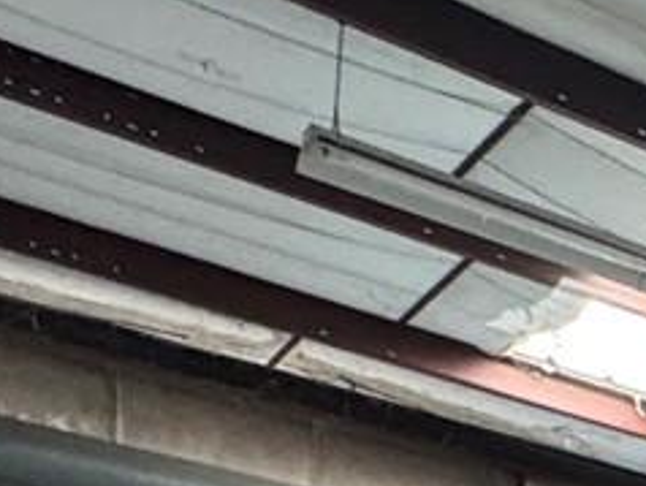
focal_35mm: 94
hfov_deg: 14.5
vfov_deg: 12.9
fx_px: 1756
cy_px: 1083
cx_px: 1506
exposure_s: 1/60
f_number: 2.2
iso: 400
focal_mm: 2.22
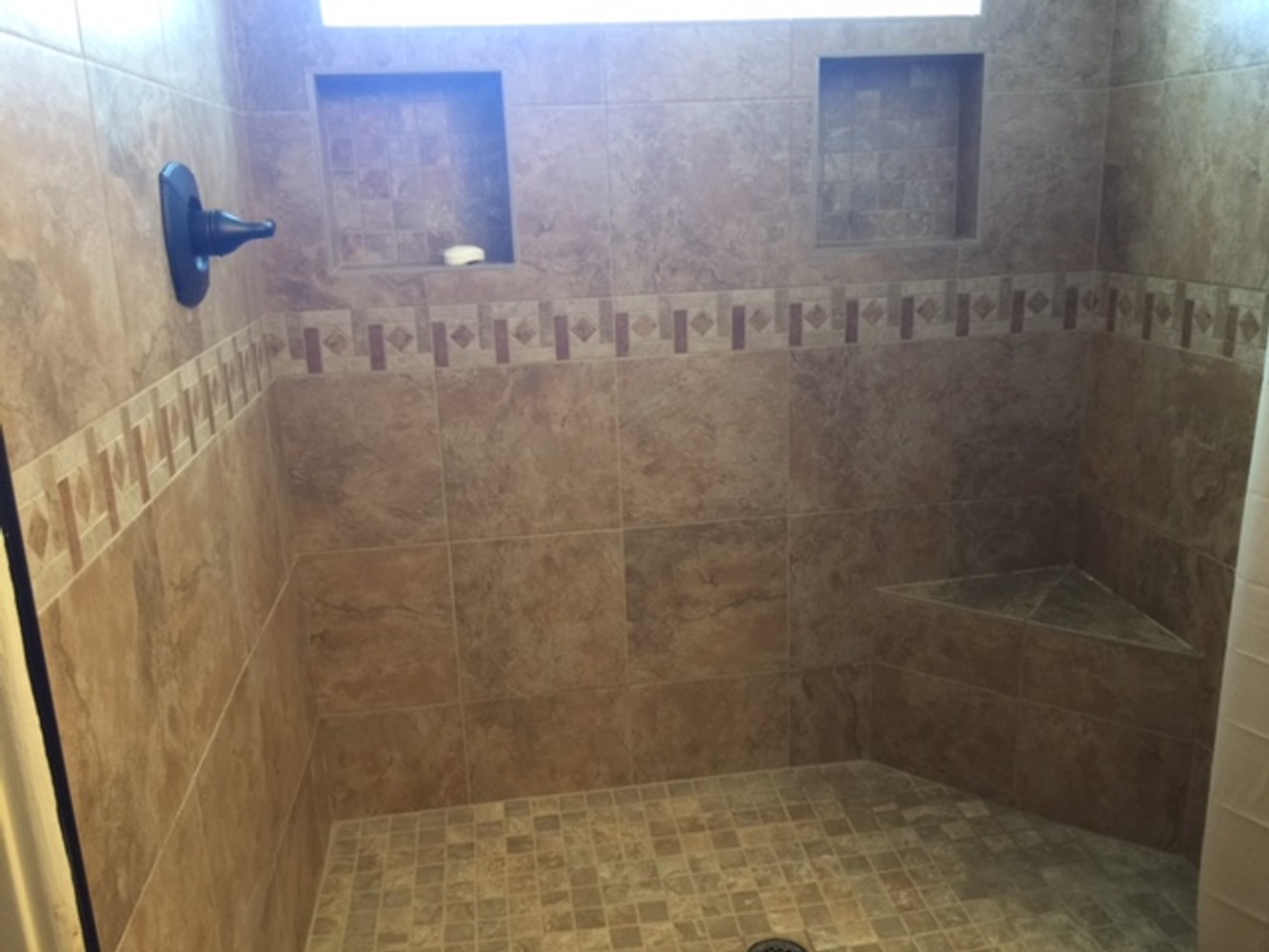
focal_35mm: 29
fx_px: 1063
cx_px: 634
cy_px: 476
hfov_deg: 61.7
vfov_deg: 48.2
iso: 64
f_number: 2.2
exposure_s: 1/15
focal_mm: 4.15
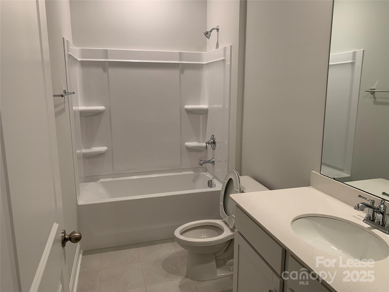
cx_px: 194
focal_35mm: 26
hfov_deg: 67.3
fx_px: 292
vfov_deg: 53.1
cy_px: 146
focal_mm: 4.25
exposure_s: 1/60
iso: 64
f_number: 1.8
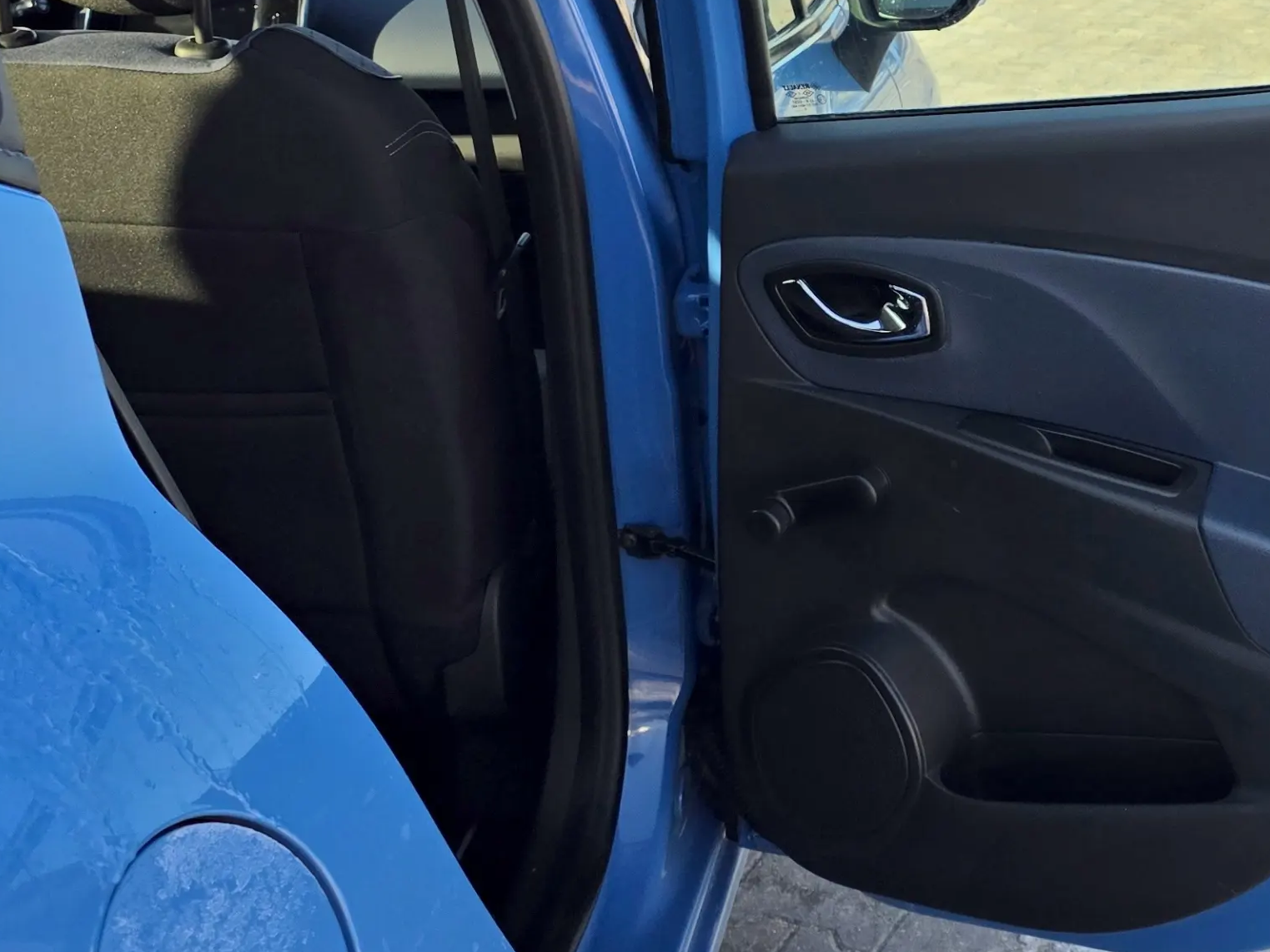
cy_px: 211
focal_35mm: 58
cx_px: 1016
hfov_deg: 32.3
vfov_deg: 24.9
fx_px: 2128
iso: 80
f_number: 1.7
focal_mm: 6.3
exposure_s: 1/2715
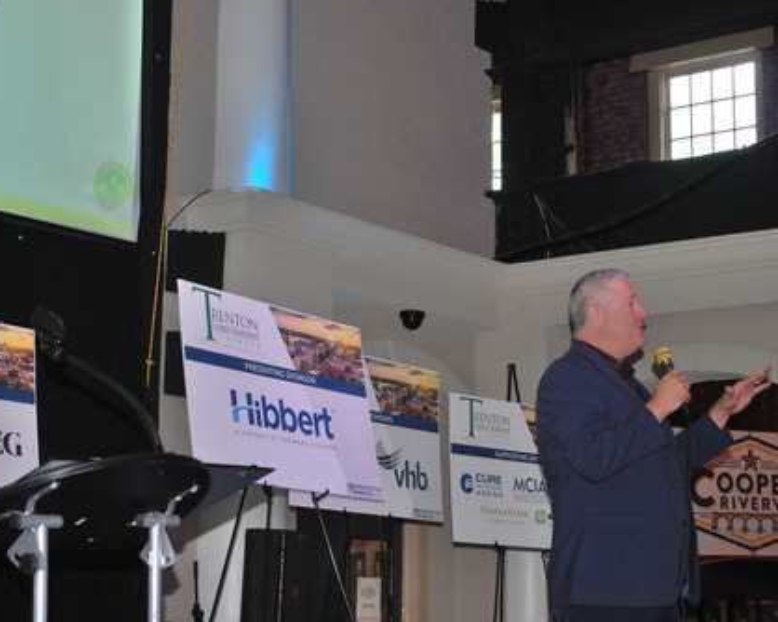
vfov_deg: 22.5
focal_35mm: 68
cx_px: 376
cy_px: 332
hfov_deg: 27.9
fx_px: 1565
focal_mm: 36
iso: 200
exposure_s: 1/60
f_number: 5.3
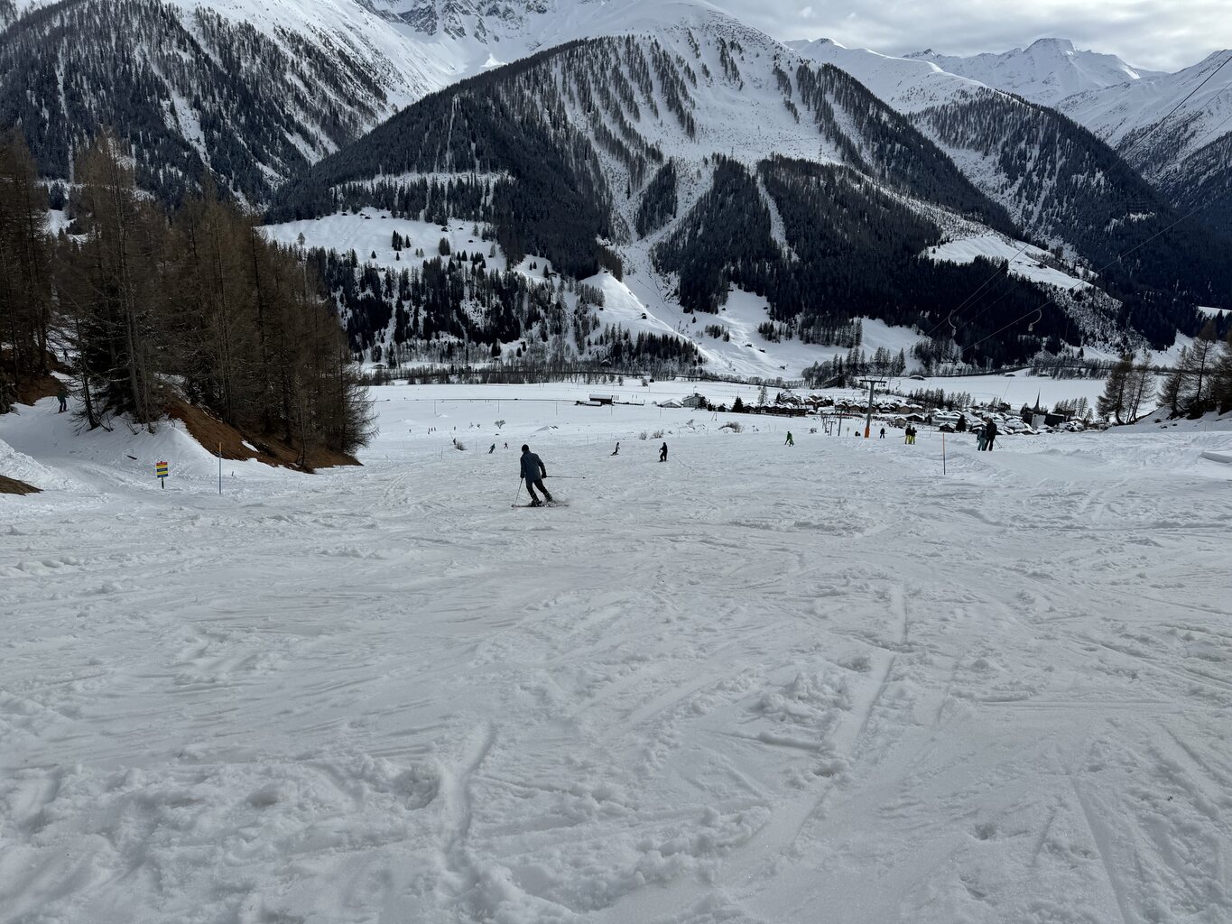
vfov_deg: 56.8
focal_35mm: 24
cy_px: 462
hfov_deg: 71.6
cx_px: 616
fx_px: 854
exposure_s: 1/12346
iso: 80
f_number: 1.78
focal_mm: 6.86
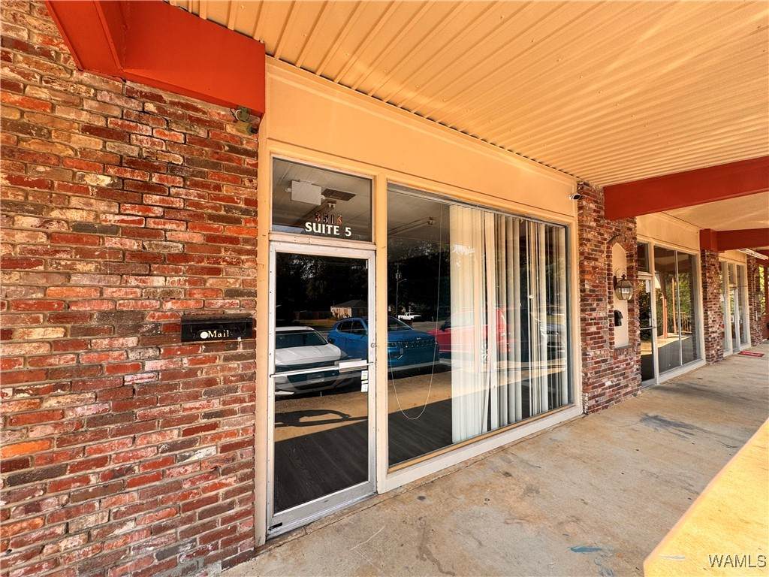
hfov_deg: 102.1
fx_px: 311
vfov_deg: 85.7
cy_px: 288
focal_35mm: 14
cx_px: 384
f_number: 2.2
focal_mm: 2.22
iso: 40
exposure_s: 1/379
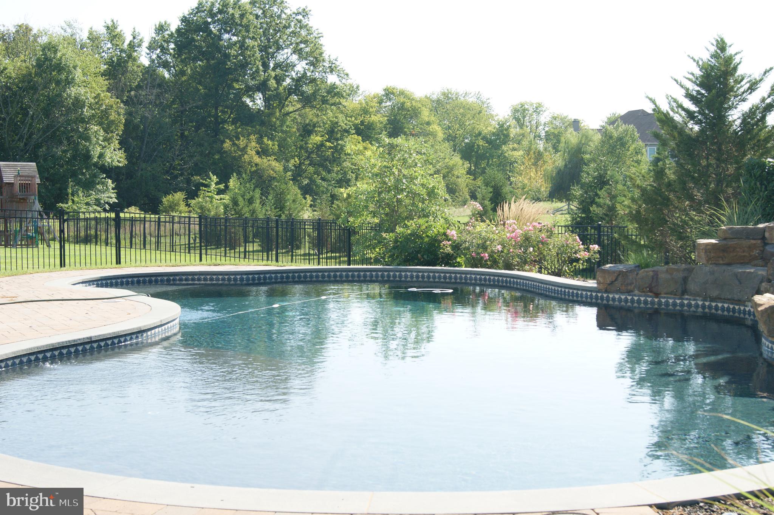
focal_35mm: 52
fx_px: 1128
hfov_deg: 37.9
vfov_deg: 25.7
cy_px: 258
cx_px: 387
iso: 100
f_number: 9
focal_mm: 35
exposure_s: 1/160
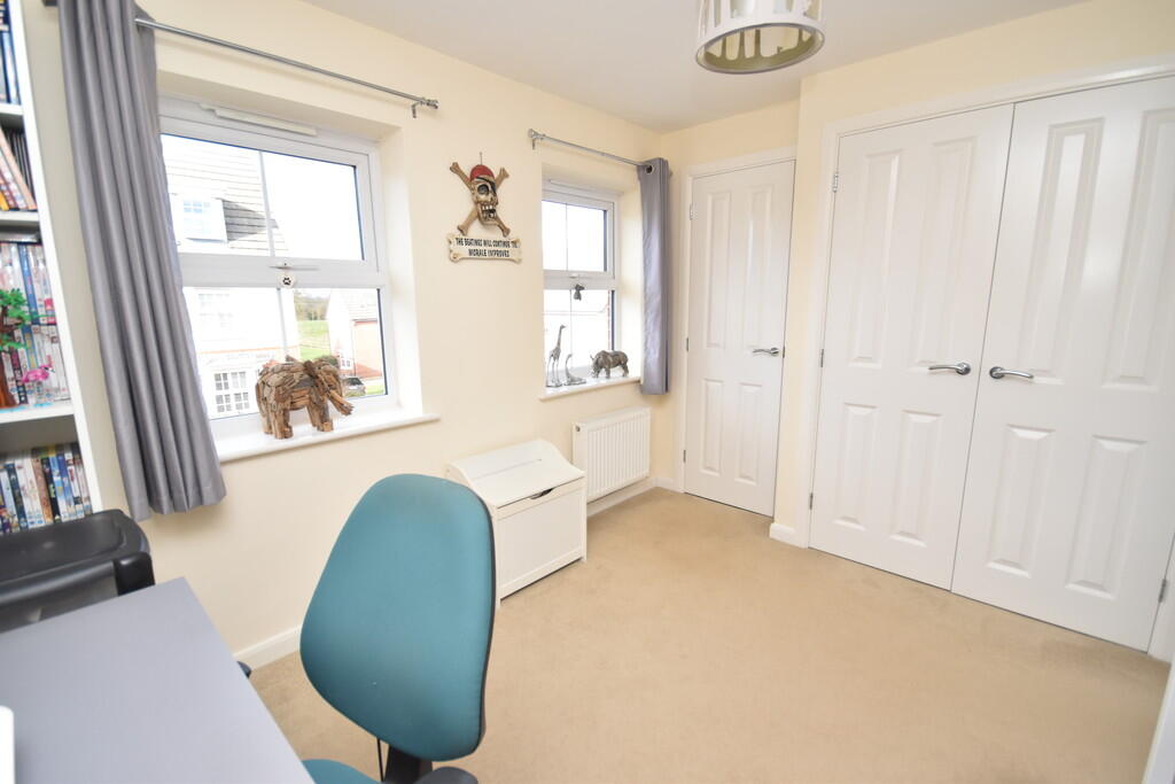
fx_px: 490
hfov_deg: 100.4
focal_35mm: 15
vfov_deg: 77.3
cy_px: 392
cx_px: 588
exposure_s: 1/200
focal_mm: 10
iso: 640
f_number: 5
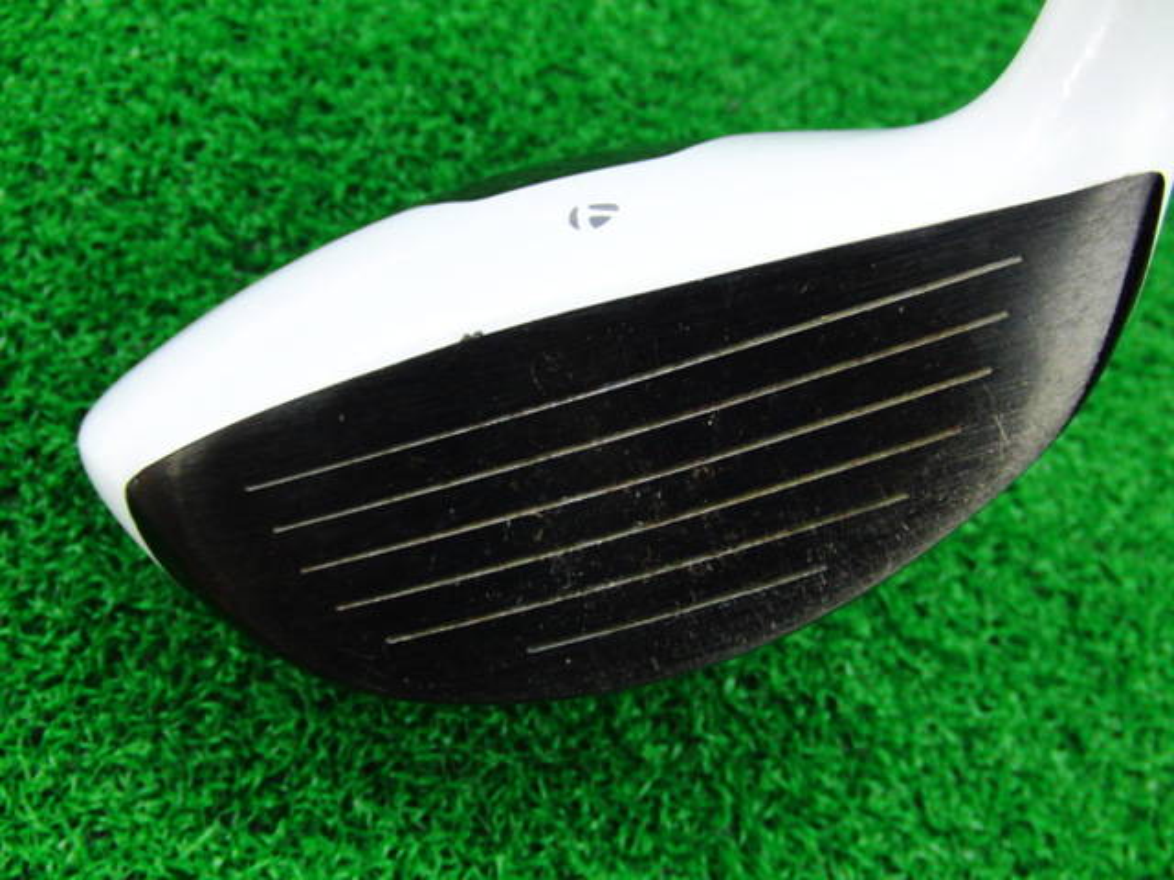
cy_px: 440
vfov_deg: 38.7
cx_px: 587
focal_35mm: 37
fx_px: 1255
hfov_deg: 50.1
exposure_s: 1/40
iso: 400
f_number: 3.6
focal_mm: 6.42
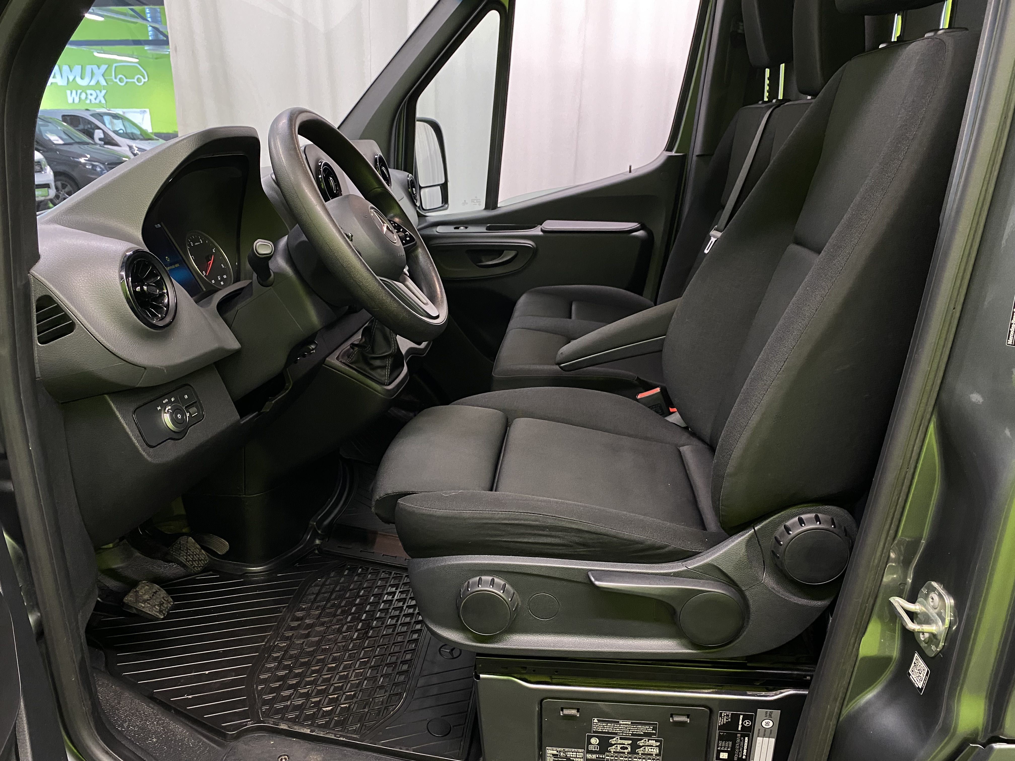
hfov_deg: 67.3
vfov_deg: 53.1
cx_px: 508
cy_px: 380
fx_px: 762
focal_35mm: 26
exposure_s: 1/33
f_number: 1.8
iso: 400
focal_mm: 4.25
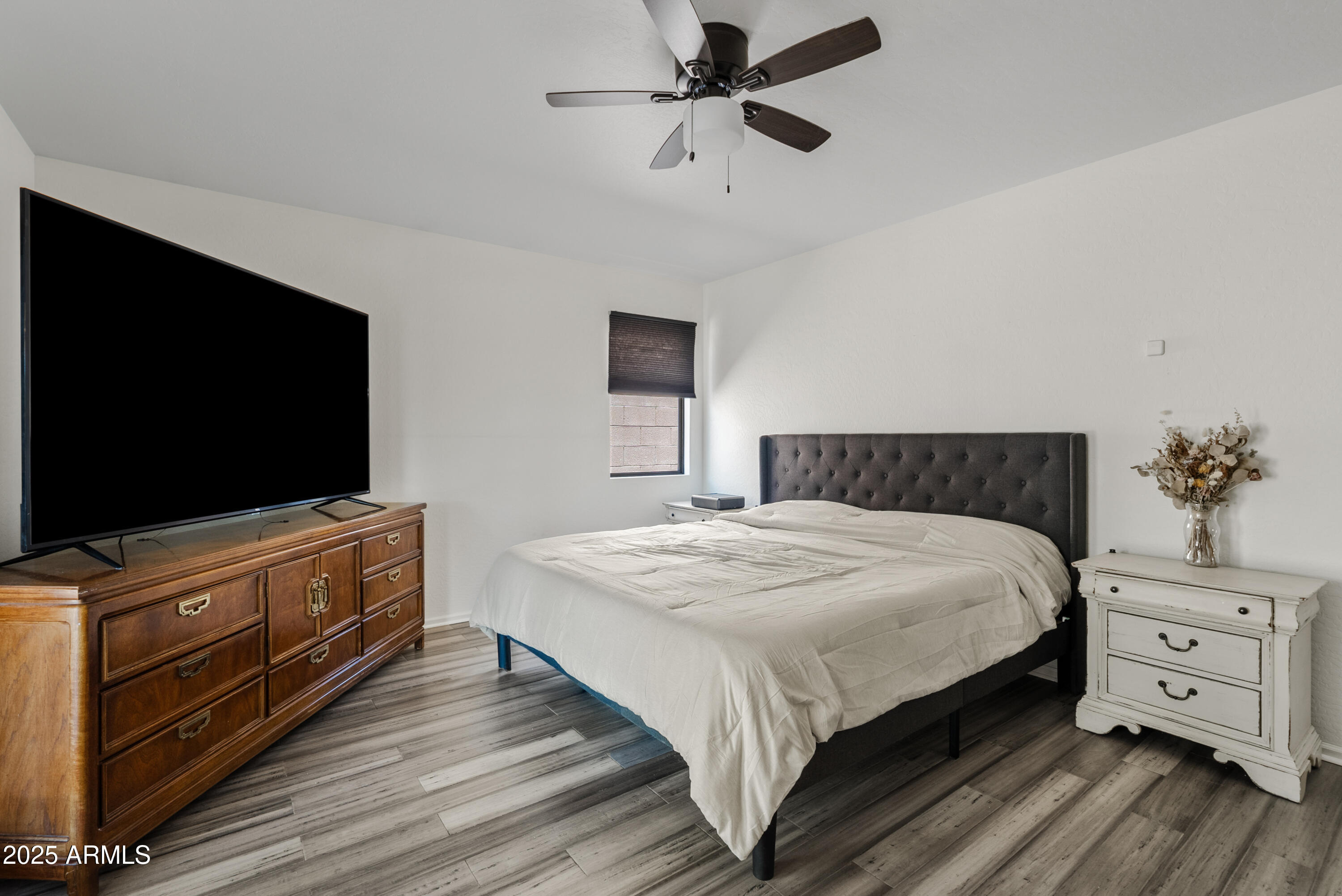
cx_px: 671
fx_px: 597
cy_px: 448
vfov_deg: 73.8
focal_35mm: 16
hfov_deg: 96.7
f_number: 8
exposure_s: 1/1.25
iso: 100
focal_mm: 16
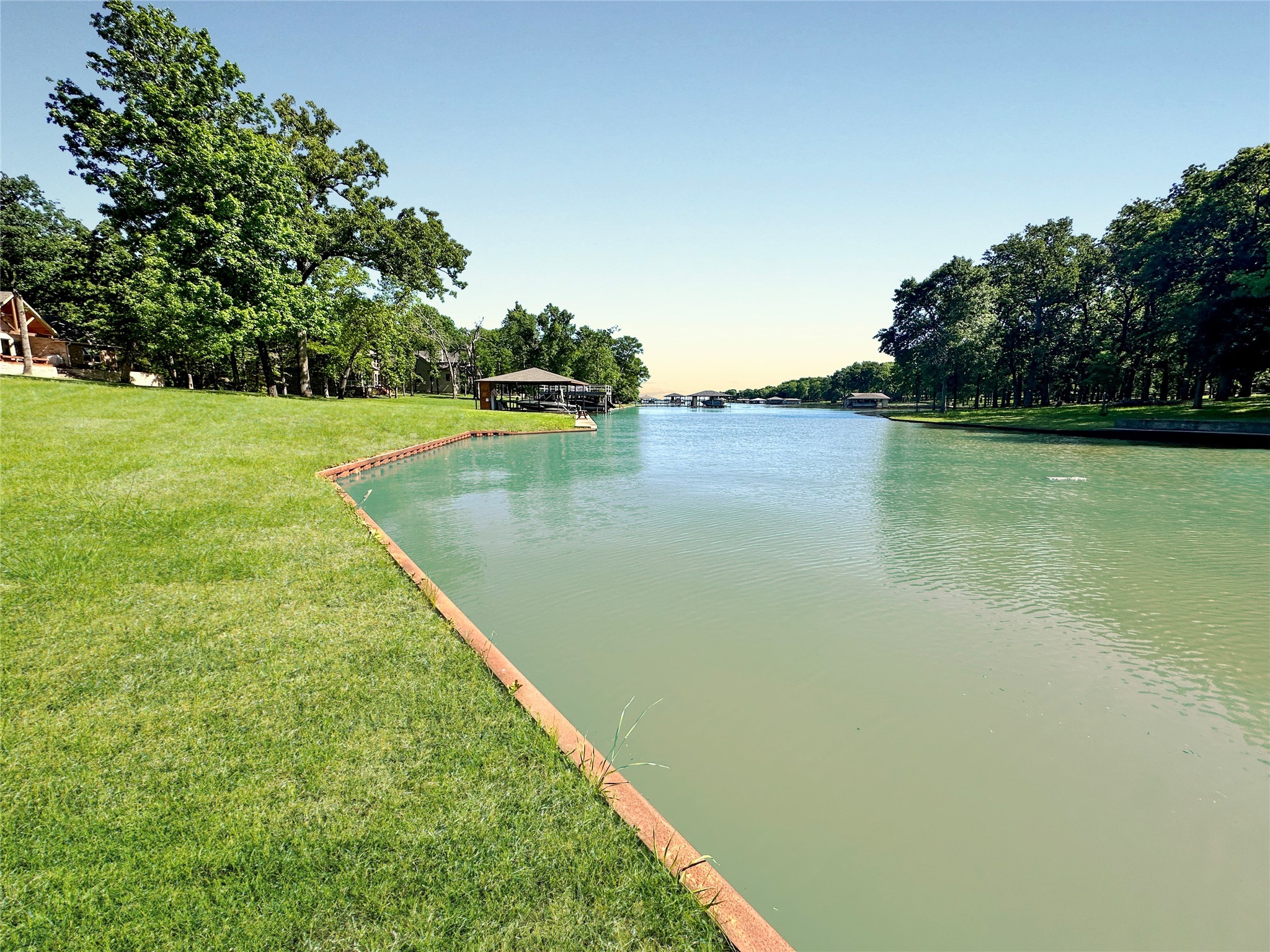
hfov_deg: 102.1
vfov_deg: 85.7
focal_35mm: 14
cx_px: 635
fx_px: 514
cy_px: 476
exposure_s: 1/1553
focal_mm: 2.22
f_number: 2.2
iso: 50
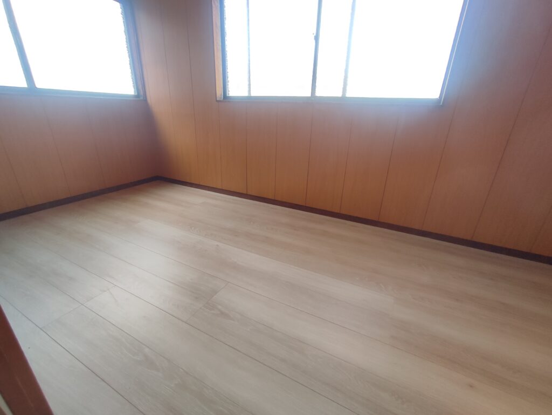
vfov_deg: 78.2
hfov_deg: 94.5
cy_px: 208
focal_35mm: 16
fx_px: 255
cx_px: 276
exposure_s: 1/100
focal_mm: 1.65
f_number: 2.2
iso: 98
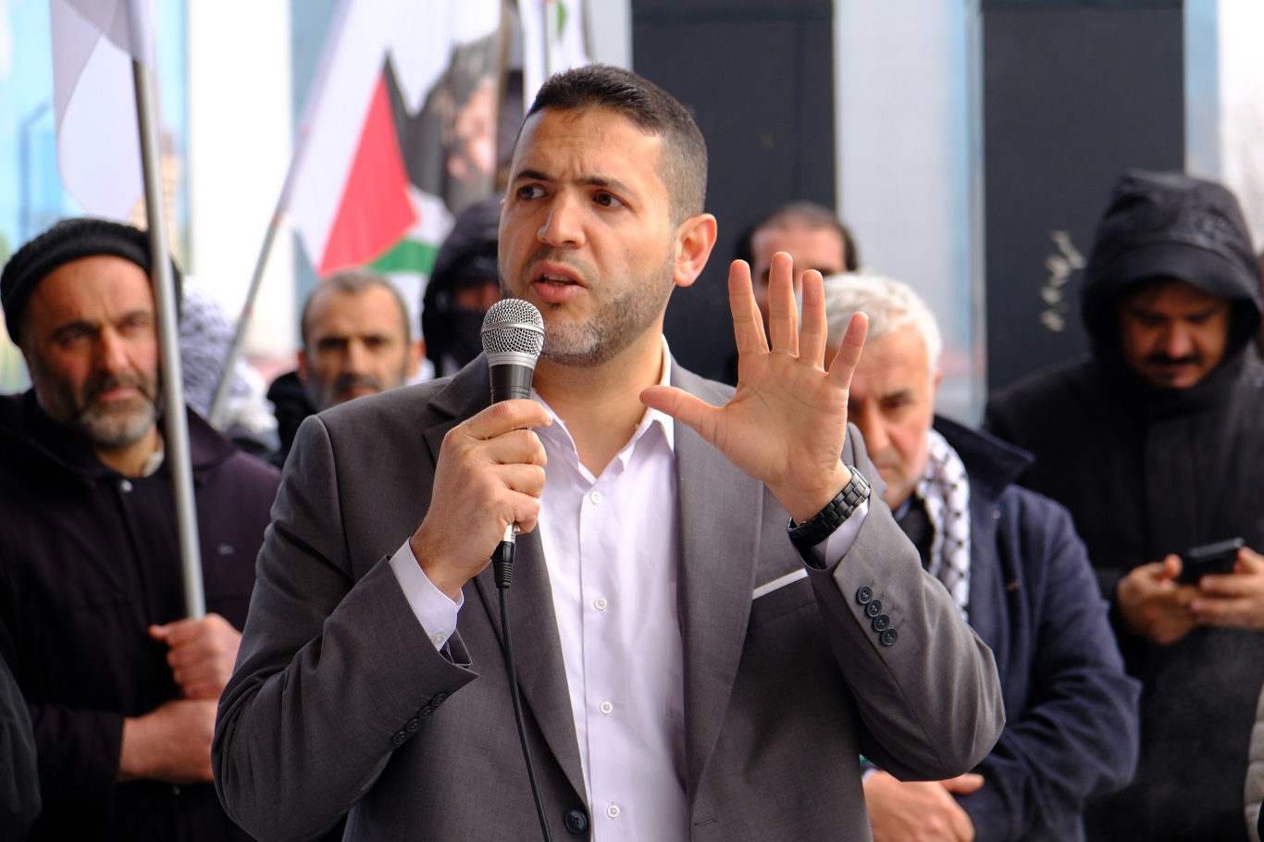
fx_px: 4212
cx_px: 632
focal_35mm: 120
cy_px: 421
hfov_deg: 17.1
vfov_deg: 11.4
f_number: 4
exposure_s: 1/160
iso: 250
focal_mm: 80
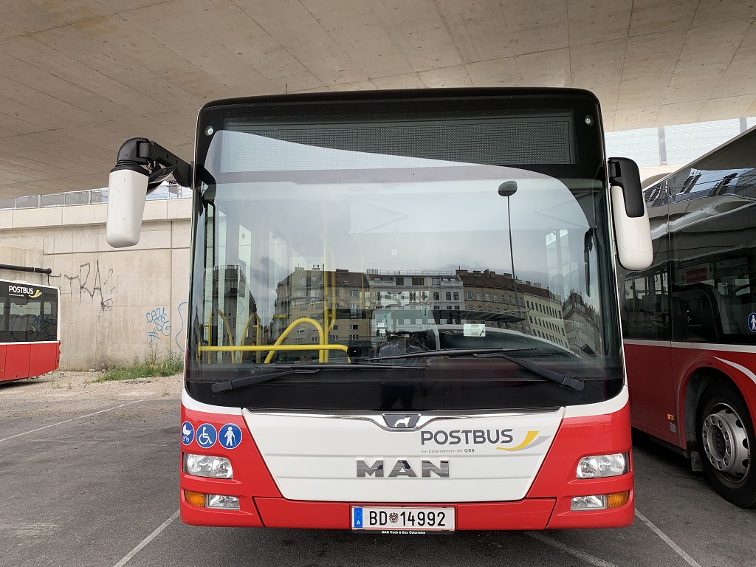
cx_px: 378
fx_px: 568
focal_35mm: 26
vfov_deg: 53.1
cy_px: 284
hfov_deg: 67.3
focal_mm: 4.25
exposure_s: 1/336
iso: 25
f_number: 1.8
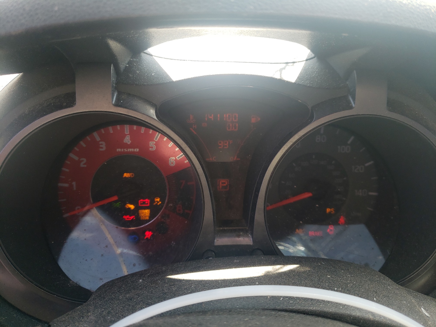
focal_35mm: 26
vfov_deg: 53.1
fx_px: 327
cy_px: 164
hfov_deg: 67.3
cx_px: 218
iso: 50
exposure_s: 1/161
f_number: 1.5
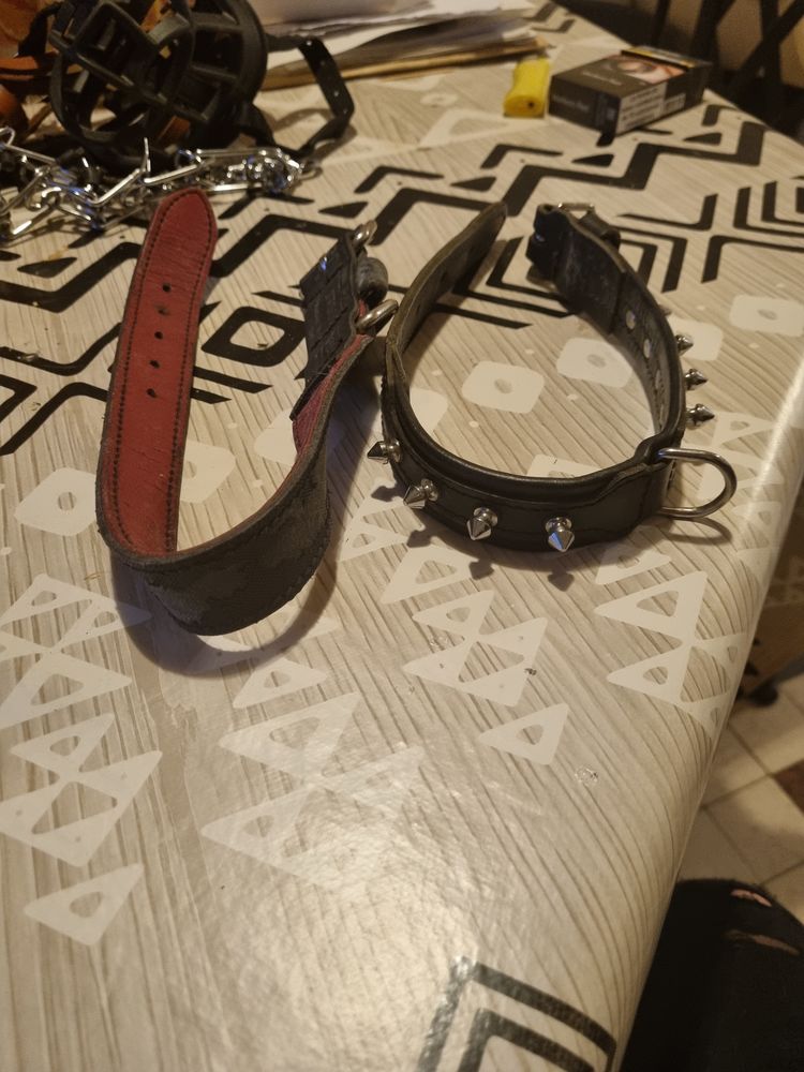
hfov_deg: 53.1
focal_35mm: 26
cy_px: 536
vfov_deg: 67.3
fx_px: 805
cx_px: 402
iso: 640
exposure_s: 1/50
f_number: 1.8
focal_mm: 5.4
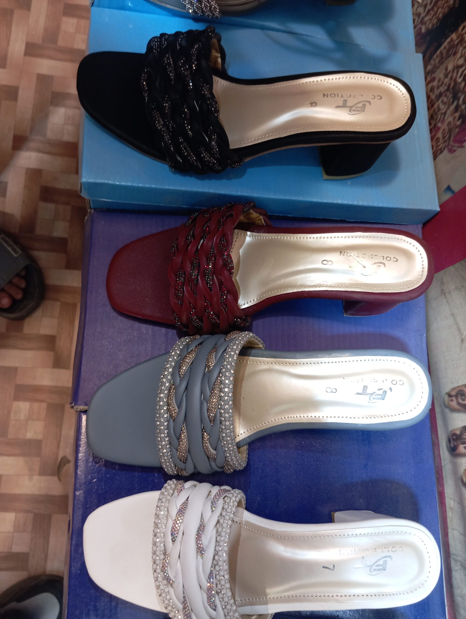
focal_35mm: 28
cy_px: 310
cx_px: 233
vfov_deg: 63.4
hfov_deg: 49.9
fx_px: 501
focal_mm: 4.22
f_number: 1.8
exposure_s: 1/33.3
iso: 377
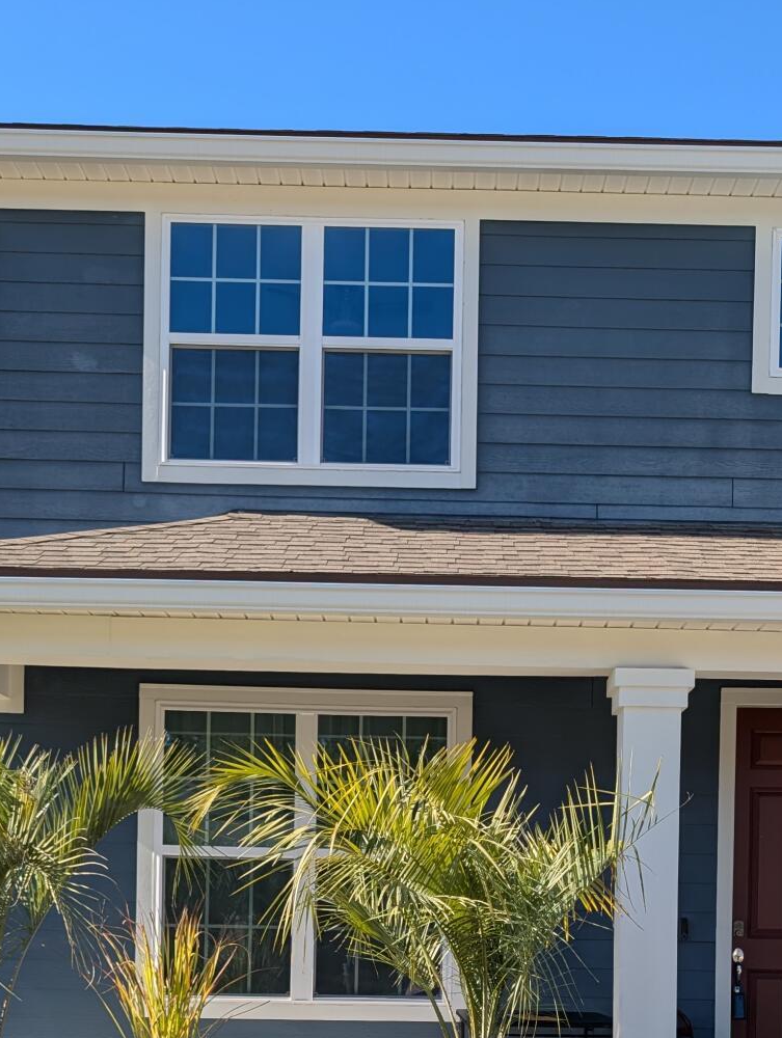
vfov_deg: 37.3
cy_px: 916
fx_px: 1442
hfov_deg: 30.2
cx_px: 478
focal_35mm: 48
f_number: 1.68
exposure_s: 1/6369
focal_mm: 6.9
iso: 21
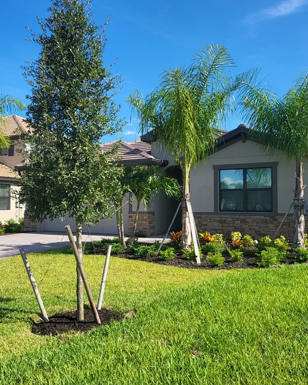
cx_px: 117
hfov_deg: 44.2
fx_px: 376
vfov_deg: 54.2
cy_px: 200
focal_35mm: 33
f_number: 1.8
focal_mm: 5
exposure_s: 1/1936
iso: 40
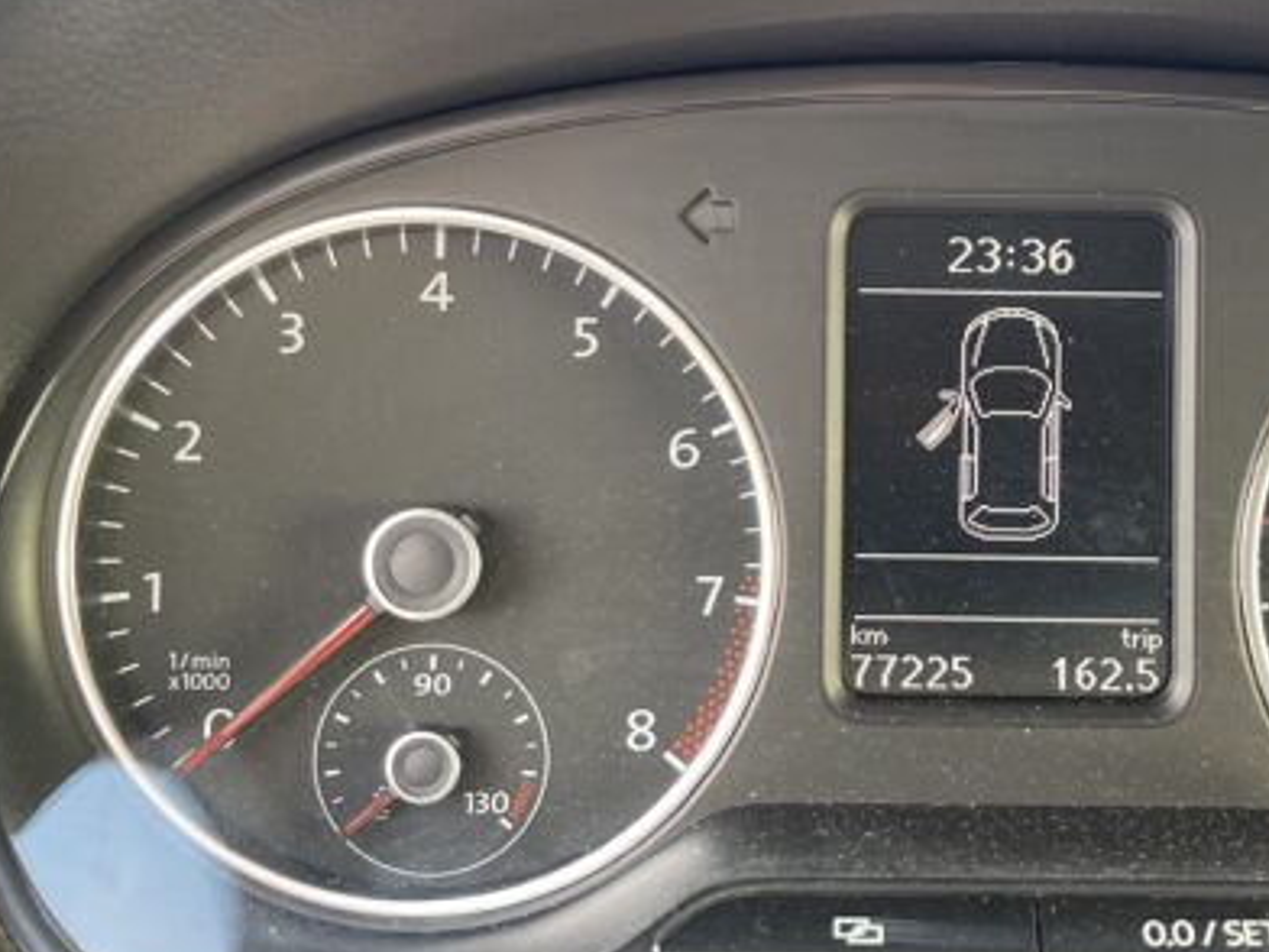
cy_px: 408
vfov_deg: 28.5
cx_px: 890
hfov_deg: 36.9
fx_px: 1870
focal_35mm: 51
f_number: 1.6
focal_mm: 5.1
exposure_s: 1/113
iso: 125
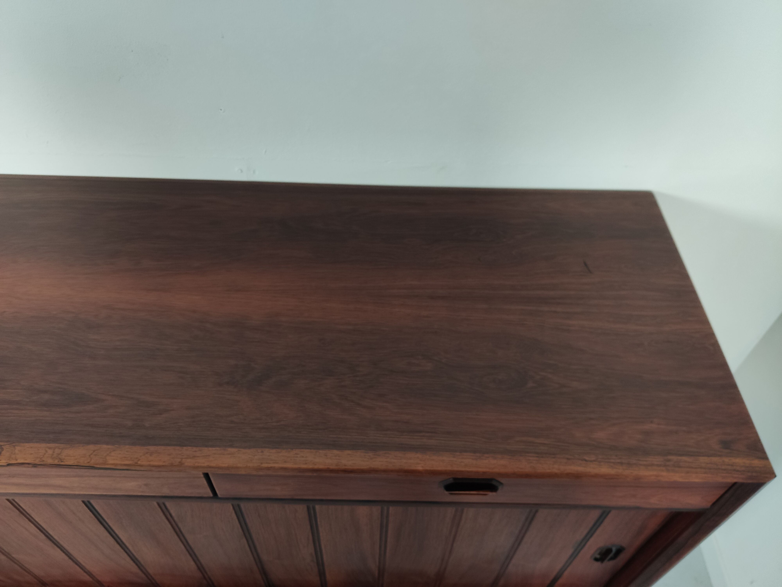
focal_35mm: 26
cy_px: 294
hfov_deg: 67.3
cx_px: 391
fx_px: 587
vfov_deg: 53.1
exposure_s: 1/100
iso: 256
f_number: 1.75
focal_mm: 4.75
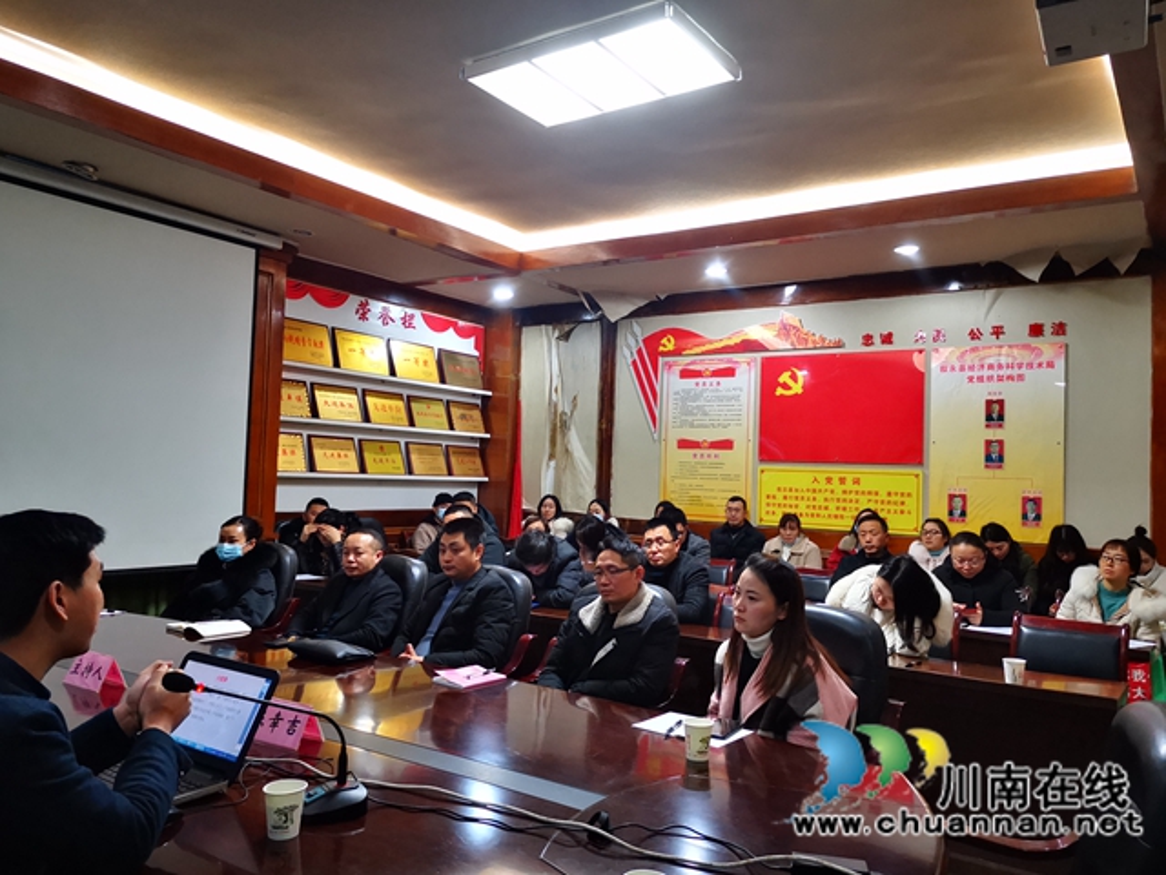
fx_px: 909
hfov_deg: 65.3
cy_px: 438
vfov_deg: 51.4
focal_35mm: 27
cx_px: 583
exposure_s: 1/50
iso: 400
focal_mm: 4.75
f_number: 1.8
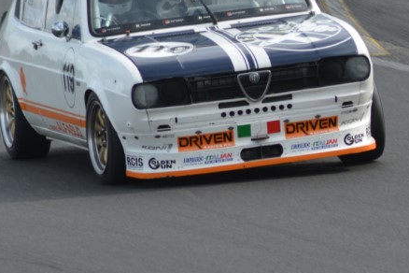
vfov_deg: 1.9
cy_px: 72
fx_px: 8168
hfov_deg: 2.9
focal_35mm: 719
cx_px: 204
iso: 400
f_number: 8
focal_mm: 300
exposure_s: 1/500
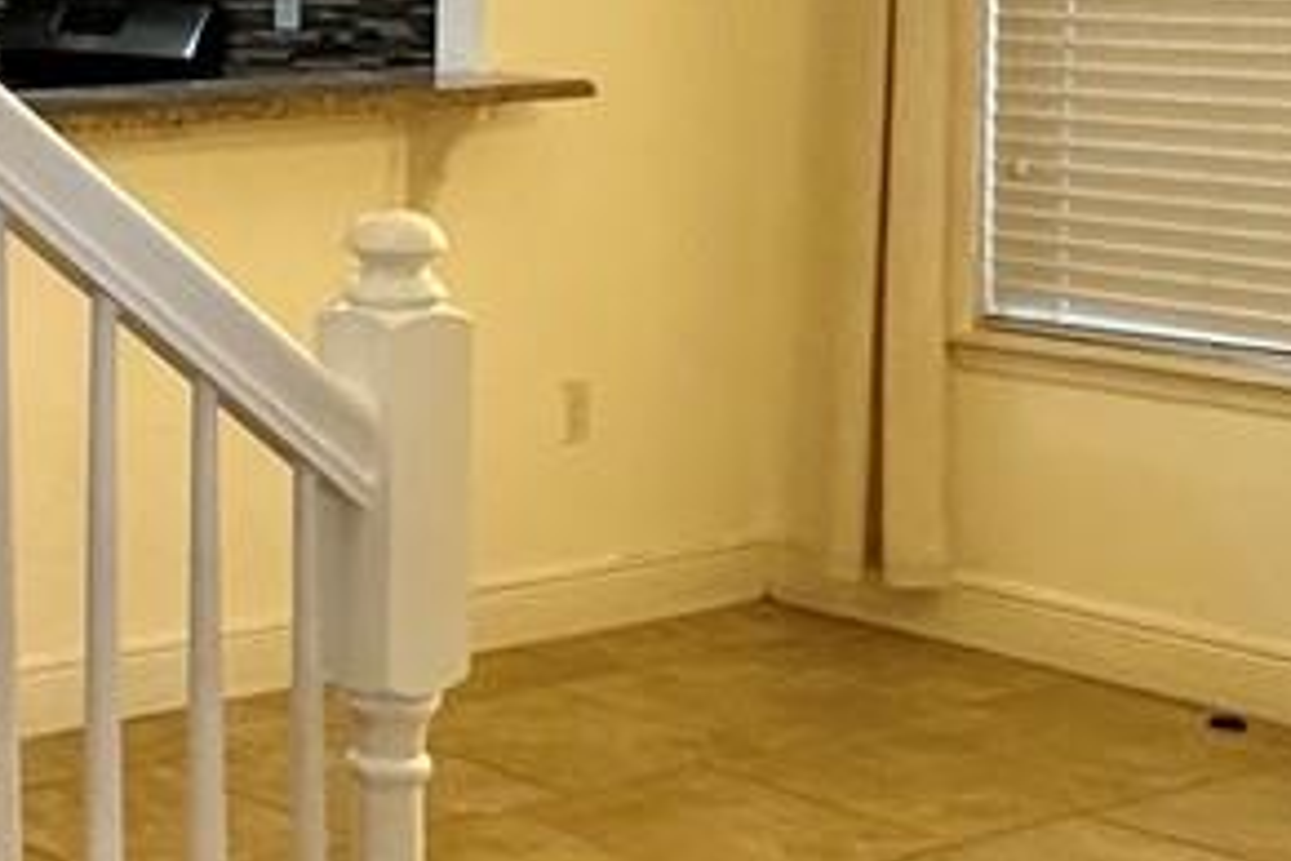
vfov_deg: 16.9
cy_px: 155
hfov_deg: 21.6
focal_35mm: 80
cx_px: -599
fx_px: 2869
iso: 320
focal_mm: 2.22
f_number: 2.2
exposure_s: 1/120
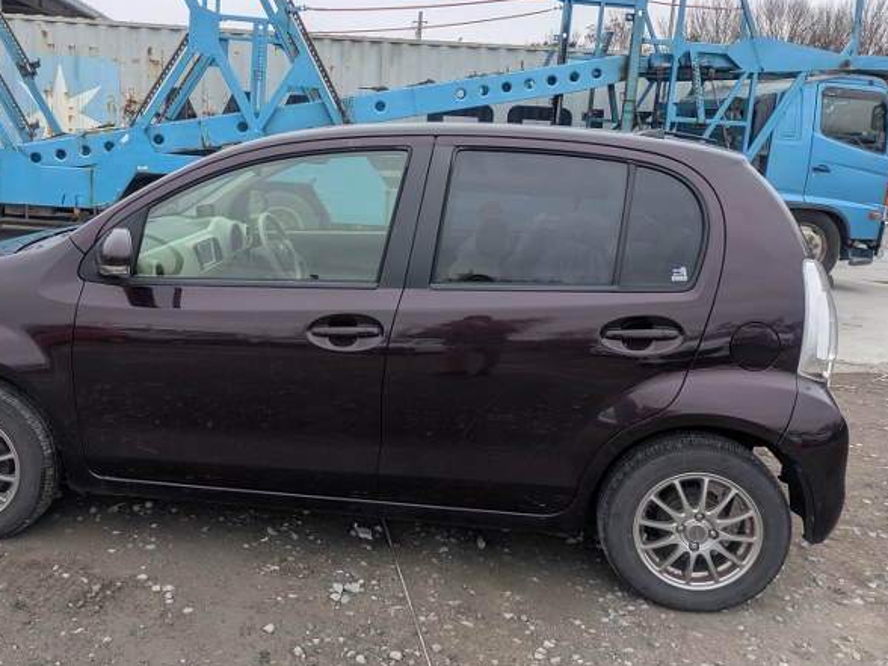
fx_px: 872
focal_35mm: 34
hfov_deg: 53.7
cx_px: 366
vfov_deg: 41.7
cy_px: 291
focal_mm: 5.43
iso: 58
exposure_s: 1/290
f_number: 1.89
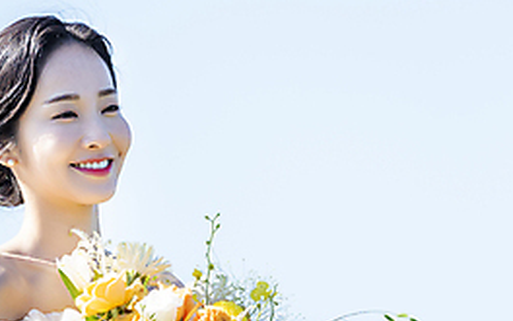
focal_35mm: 464
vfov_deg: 2.8
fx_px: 6487
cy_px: 247
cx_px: 231
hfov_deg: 4.5
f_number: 4.5
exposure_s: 1/800
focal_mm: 200
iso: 400
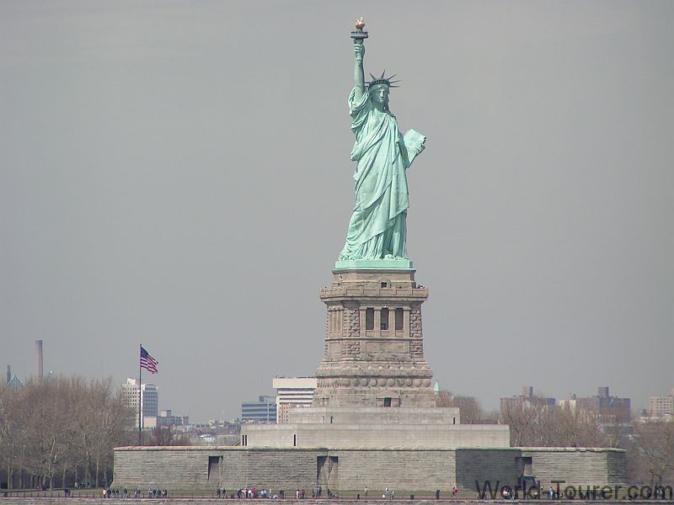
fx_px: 7399
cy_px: 252
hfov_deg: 5.2
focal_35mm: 380
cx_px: 337
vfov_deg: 3.9
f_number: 4
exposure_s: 1/1000
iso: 50
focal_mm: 58
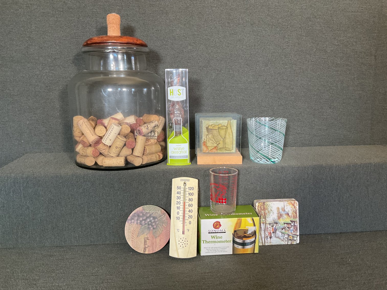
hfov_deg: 61.7
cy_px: 145
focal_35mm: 29
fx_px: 324
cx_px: 194
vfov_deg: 48.2
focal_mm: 3
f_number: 1.8
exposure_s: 1/50
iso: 200
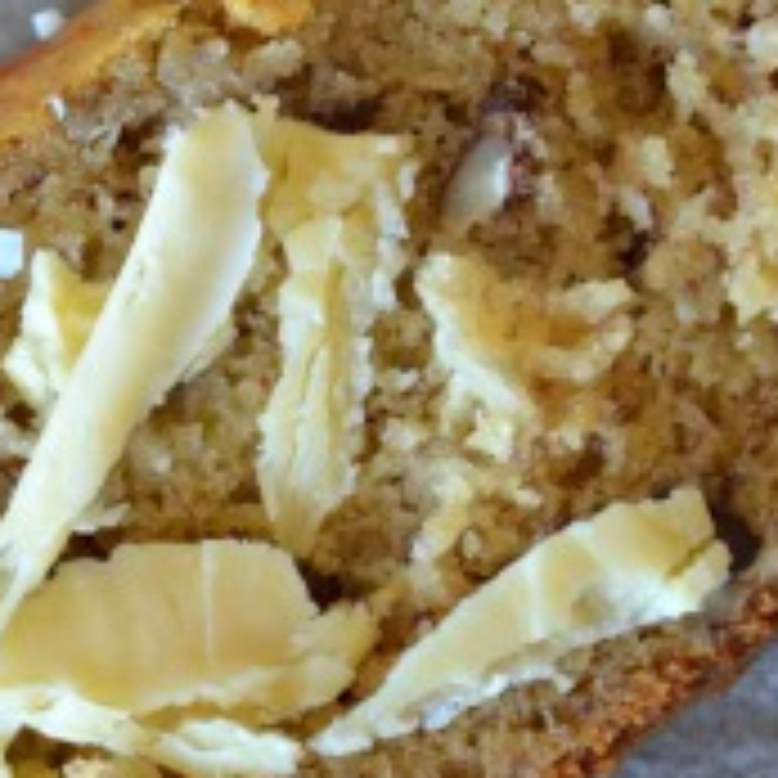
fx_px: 5848
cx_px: -58
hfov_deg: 7.6
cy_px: 407
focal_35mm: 230
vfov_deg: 7.6
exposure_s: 1/50
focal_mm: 52
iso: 800
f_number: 5
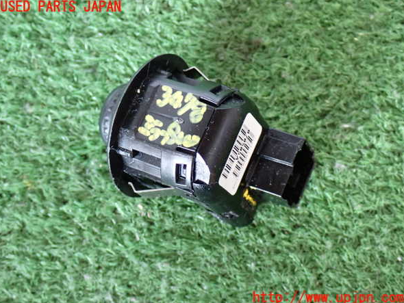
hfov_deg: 30.7
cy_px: 153
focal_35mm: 63
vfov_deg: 23.3
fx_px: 736
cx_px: 202
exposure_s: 1/25
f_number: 3.6
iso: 800
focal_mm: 11.09
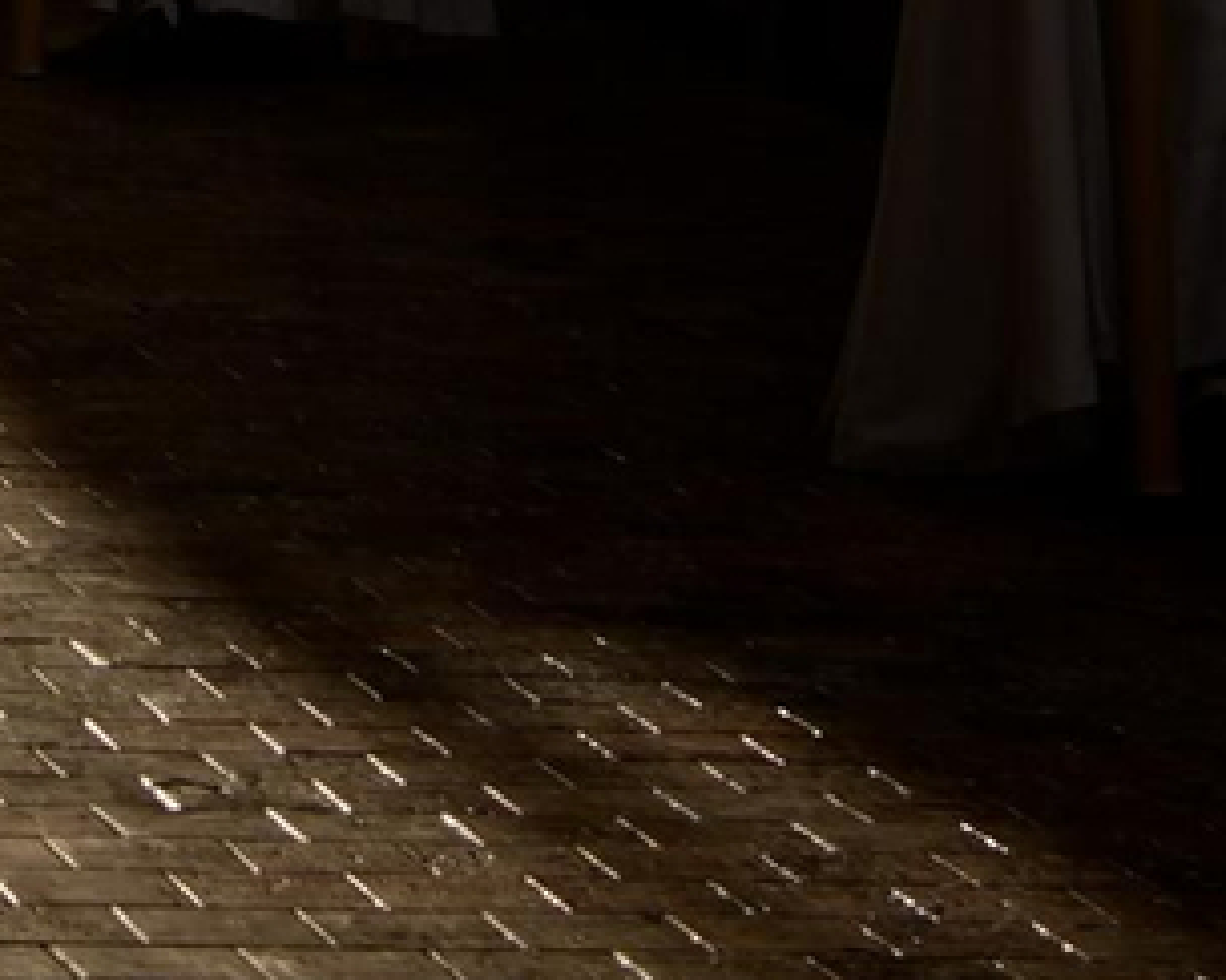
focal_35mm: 173
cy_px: -450
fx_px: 6275
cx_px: -1488
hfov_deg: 10.0
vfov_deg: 8.7
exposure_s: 1/8000
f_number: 3.5
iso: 100
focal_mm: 35
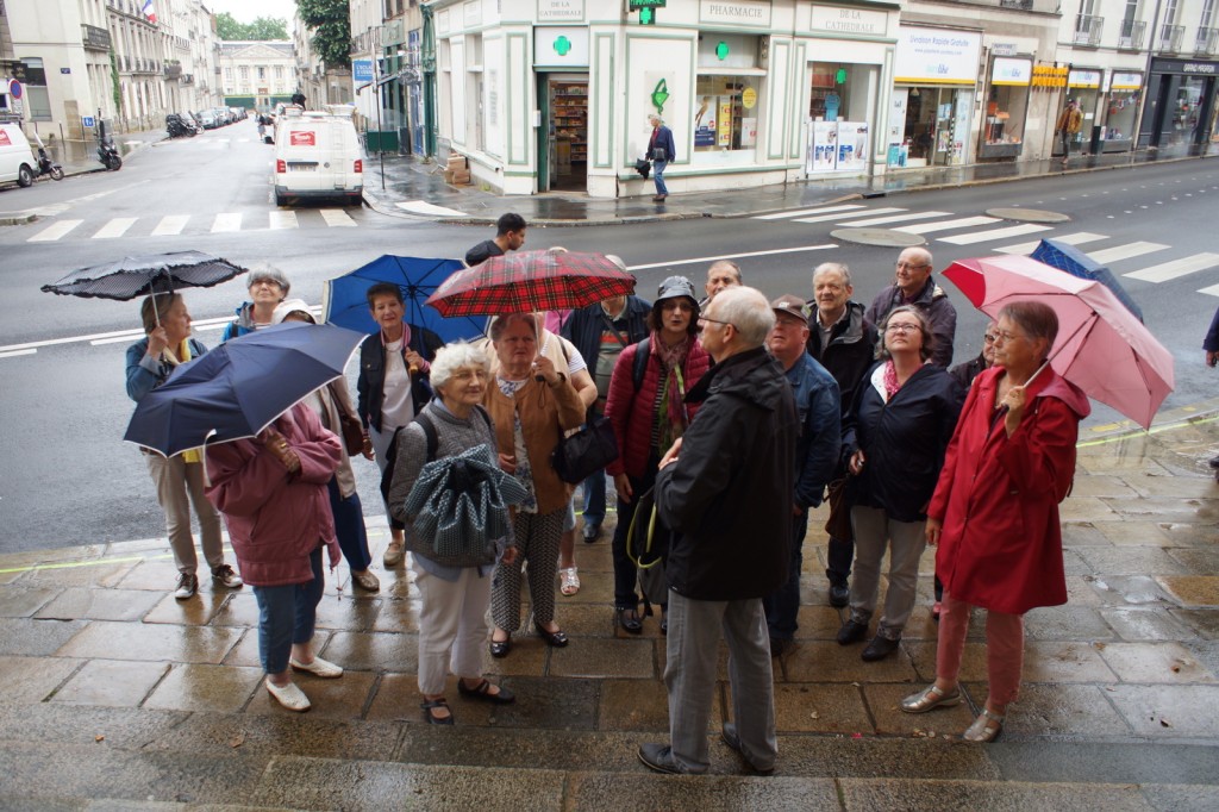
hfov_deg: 61.9
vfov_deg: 43.6
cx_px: 610
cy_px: 406
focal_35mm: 30
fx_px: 1015
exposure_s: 1/160
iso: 100
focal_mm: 20
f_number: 4
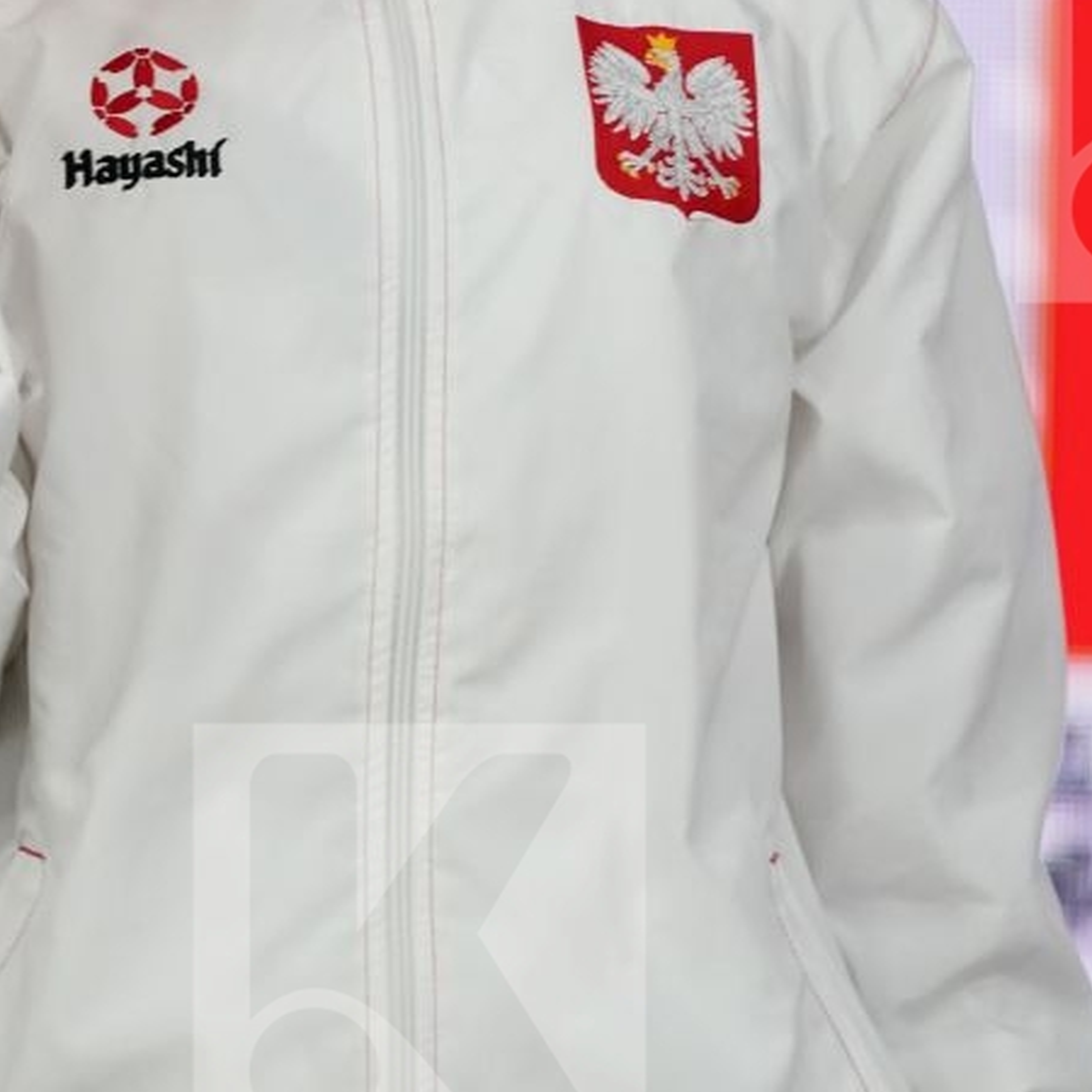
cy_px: 83
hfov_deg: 1.9
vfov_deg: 1.9
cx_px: 420
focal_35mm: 906
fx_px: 32335
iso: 2500
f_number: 2.8
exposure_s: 1/500
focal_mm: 400
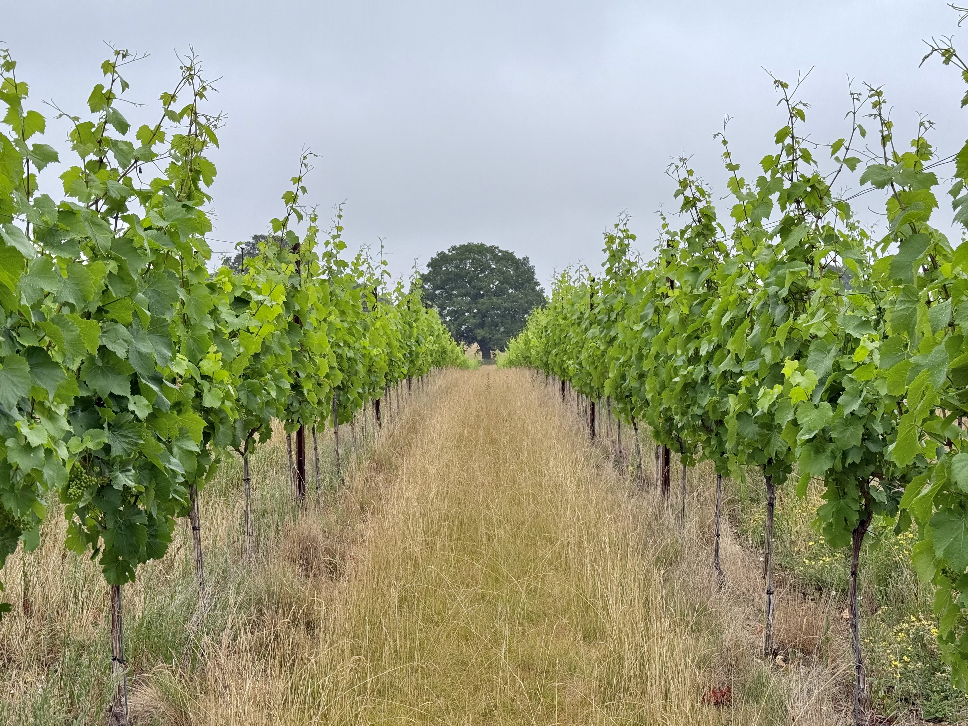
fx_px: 1342
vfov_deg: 30.3
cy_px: 363
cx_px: 484
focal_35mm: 48
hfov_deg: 39.7
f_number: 1.78
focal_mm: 6.76
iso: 64
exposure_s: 1/545
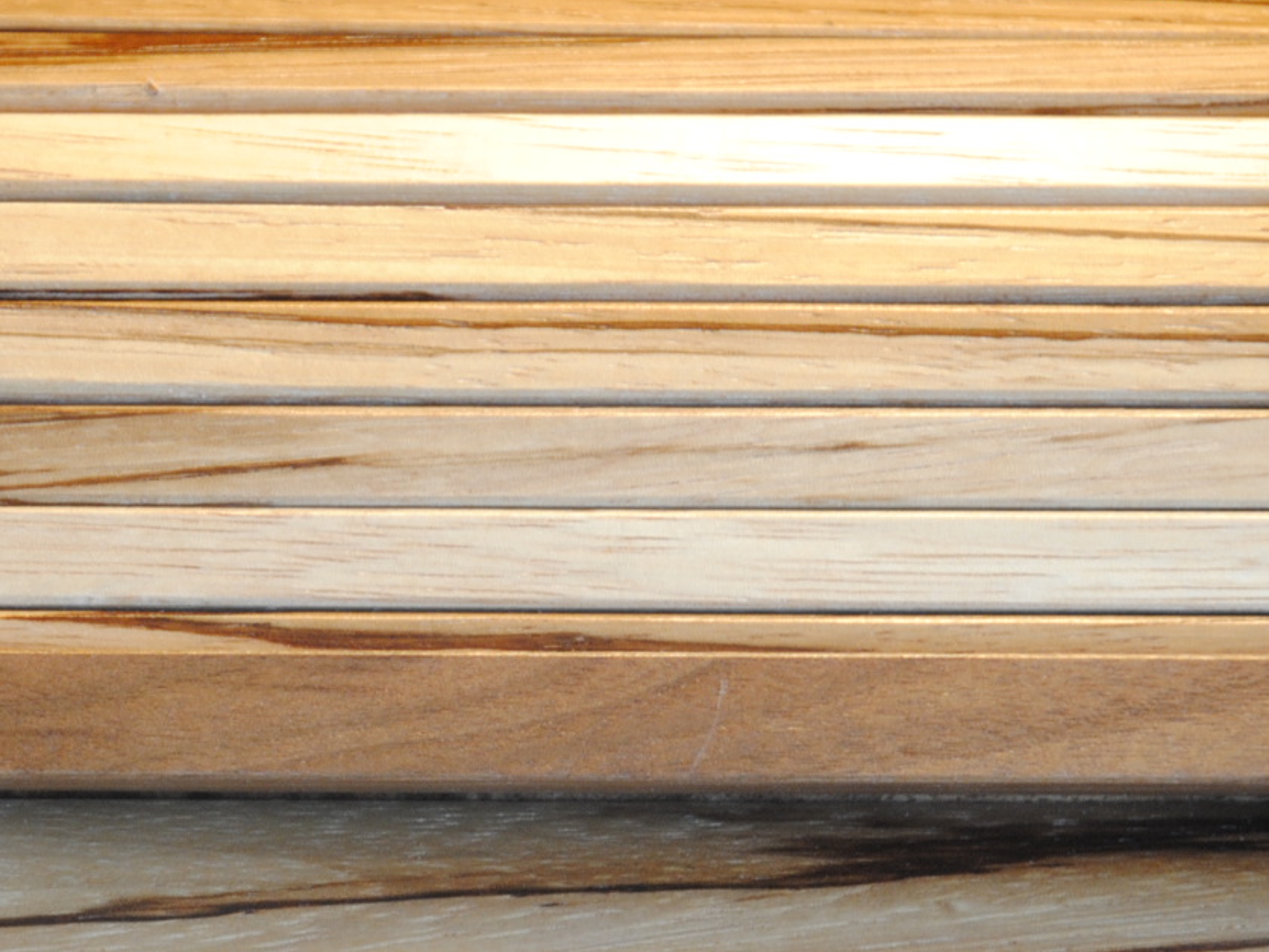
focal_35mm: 334
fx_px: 12246
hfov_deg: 5.9
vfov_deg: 4.5
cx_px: 302
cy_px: 541
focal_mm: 100
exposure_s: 1/13
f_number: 5.6
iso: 400
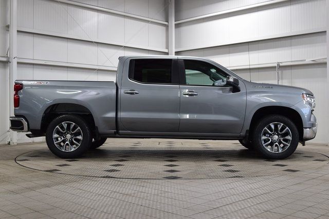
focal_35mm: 44
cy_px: 110
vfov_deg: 30.9
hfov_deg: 45.0
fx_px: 398
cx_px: 164
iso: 400
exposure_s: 1/20
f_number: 6.3
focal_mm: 29
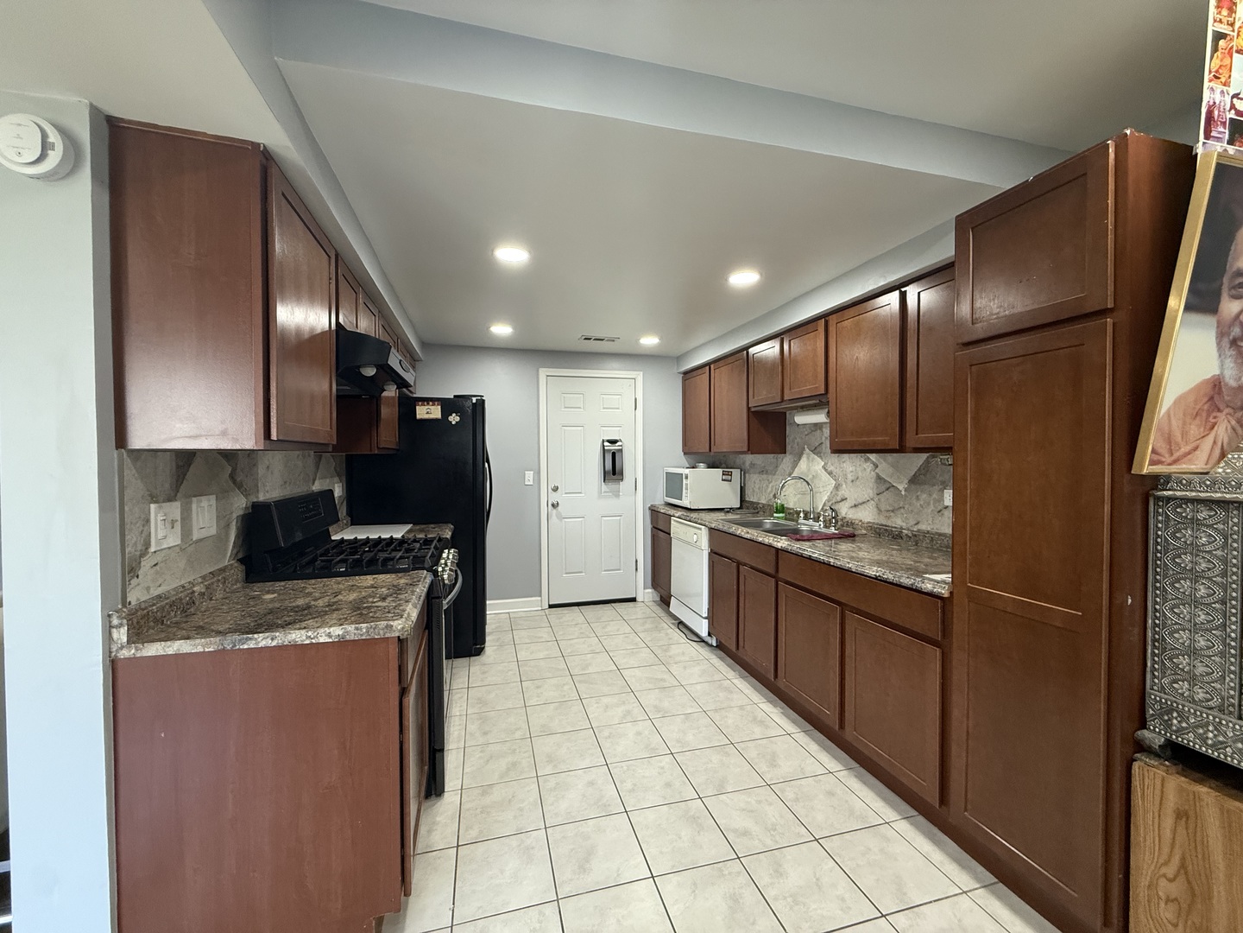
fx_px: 503
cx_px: 622
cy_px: 466
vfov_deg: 85.7
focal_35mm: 14
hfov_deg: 102.1
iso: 250
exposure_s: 1/99
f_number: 2.2
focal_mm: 2.22
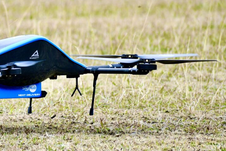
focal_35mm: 809
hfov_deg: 2.5
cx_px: 25
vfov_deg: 1.7
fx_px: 5079
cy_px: 52
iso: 800
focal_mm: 250
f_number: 6
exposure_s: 1/500
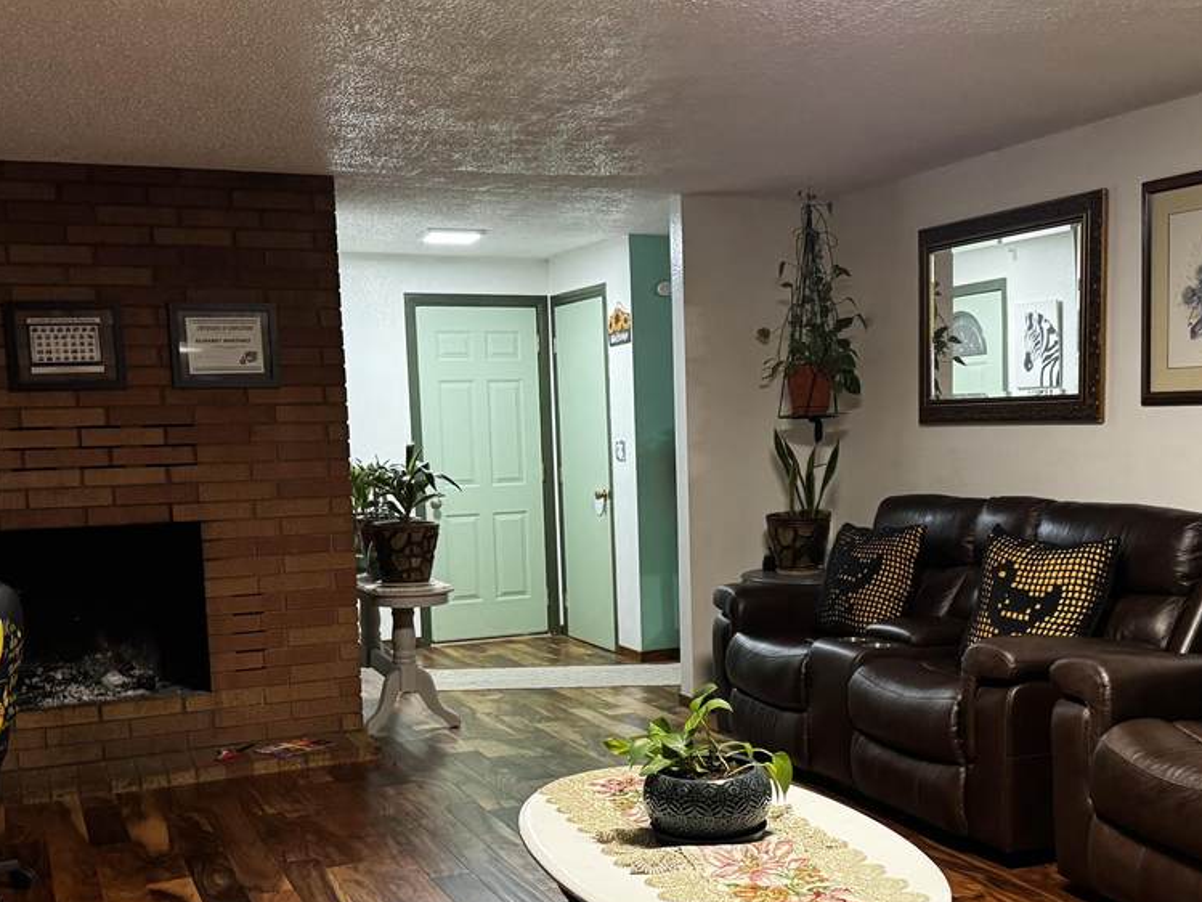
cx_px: 660
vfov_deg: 34.9
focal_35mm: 41
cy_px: 586
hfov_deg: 45.7
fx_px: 1424
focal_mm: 6.76
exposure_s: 1/60
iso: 640
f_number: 1.78
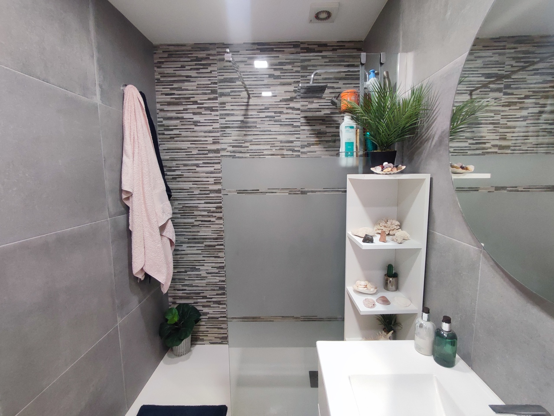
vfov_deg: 78.2
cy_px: 208
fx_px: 256
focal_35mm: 16
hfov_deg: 94.5
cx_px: 277
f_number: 2.2
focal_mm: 1.65
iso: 393
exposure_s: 1/50
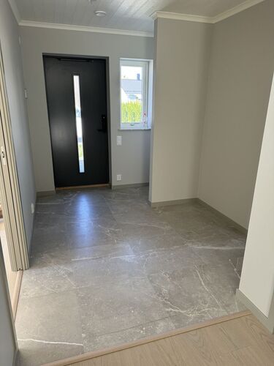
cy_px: 183
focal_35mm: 24
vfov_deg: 71.6
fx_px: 253
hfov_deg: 56.8
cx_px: 137
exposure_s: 1/113
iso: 200
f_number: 1.78
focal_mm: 6.76
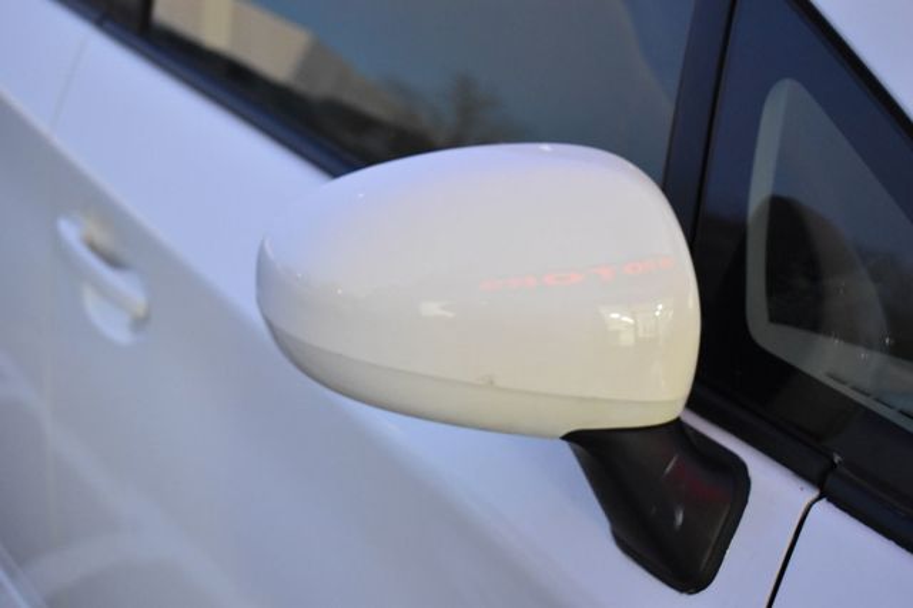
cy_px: 304
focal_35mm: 69
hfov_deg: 29.3
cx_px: 456
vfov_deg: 19.7
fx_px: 1749
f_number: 5.3
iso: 3200
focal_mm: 46
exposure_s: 1/30
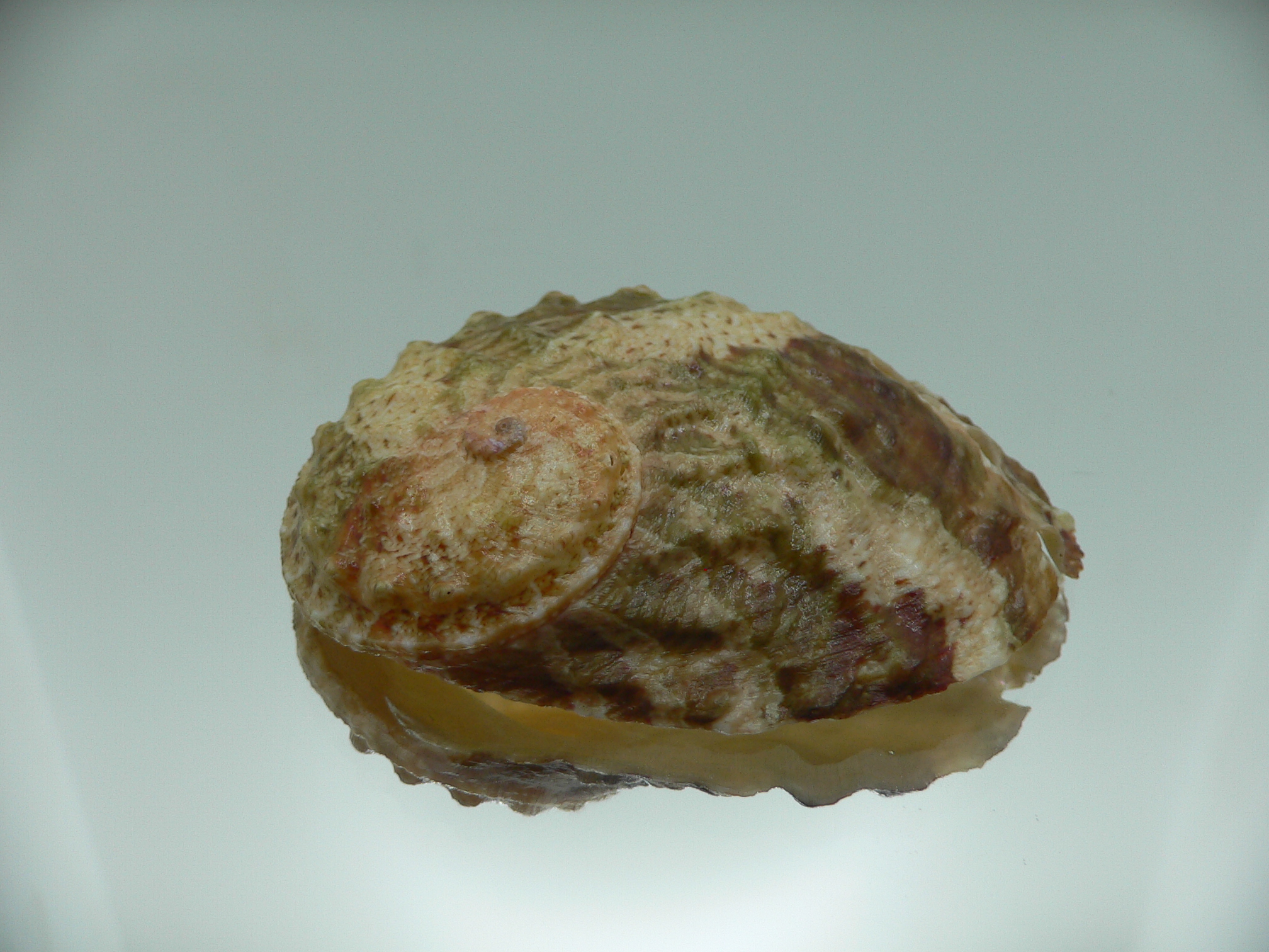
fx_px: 1283
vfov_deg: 40.7
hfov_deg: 52.6
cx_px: 634
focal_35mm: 35
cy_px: 476
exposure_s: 1/100
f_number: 2.8
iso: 80
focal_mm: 4.6
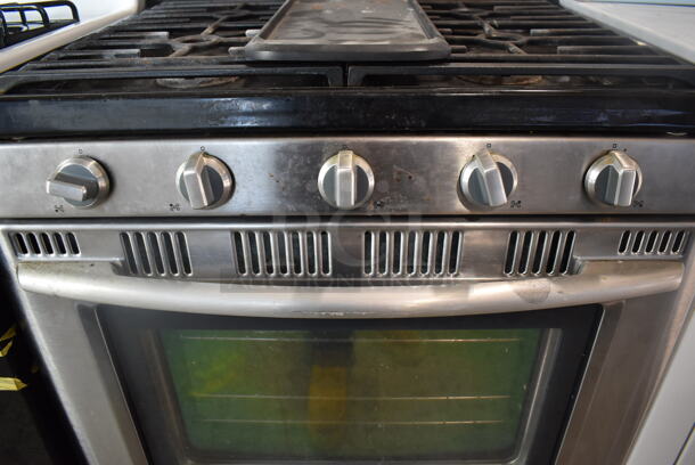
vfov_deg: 48.0
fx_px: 522
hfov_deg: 67.3
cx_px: 348
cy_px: 232
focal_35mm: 27
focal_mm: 18
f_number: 3.5
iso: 800
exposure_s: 1/125
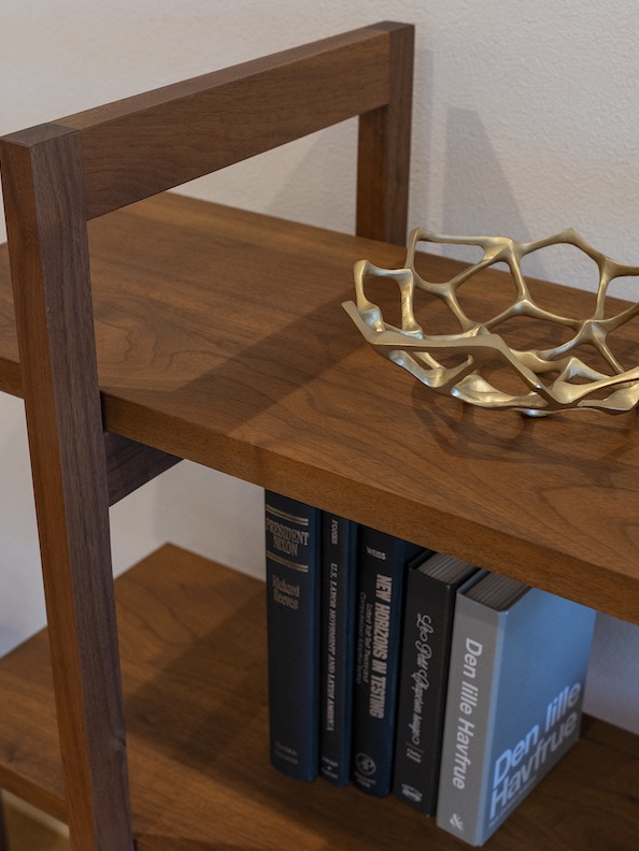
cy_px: 424
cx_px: 337
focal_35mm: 51
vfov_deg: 37.5
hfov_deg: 28.6
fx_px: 1255
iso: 1250
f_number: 5
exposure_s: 1/80
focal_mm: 35
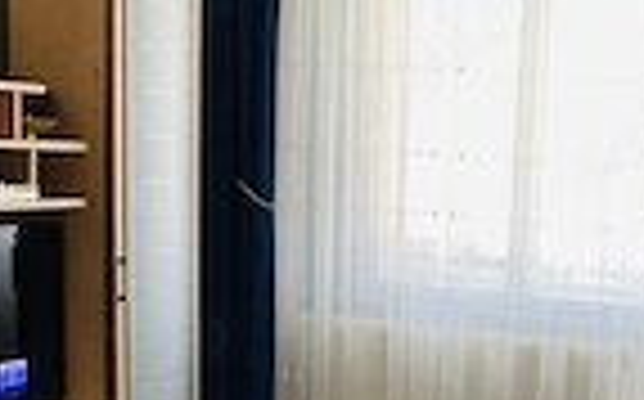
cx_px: 558
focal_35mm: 77
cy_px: 499
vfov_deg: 16.1
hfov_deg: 26.1
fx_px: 1350
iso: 160
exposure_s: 1/50
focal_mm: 4.25
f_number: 1.8
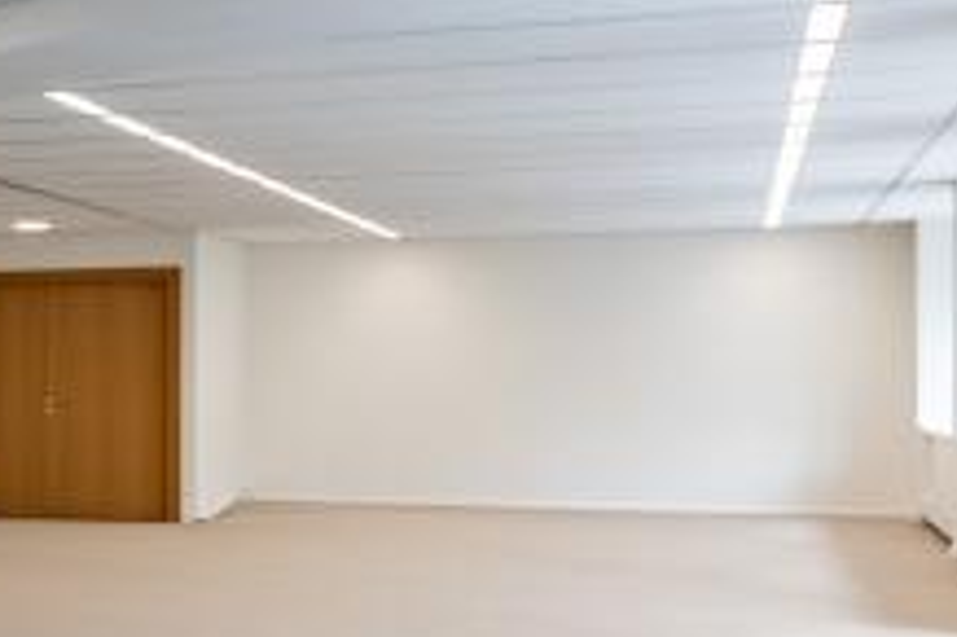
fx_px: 2497
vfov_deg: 14.5
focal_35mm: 94
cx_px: -1466
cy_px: 360
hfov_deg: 13.7
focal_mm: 16
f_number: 11
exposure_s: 1/320
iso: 400
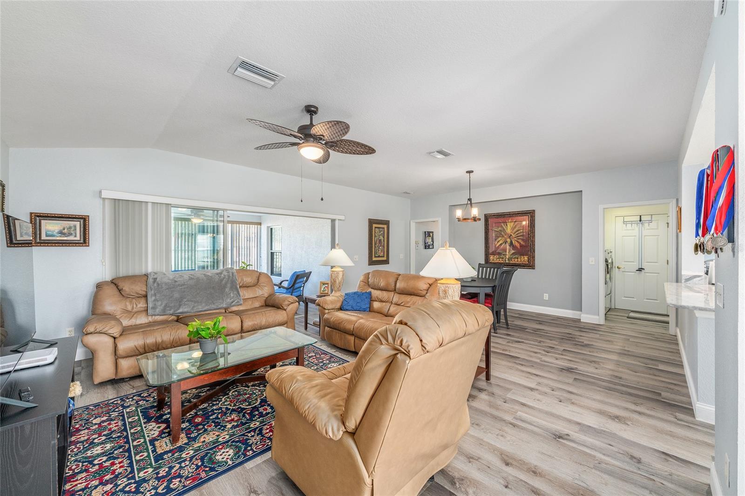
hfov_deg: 104.3
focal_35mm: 14
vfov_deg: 81.2
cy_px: 248
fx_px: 290
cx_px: 372
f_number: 9
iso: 320
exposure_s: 1/6
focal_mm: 14
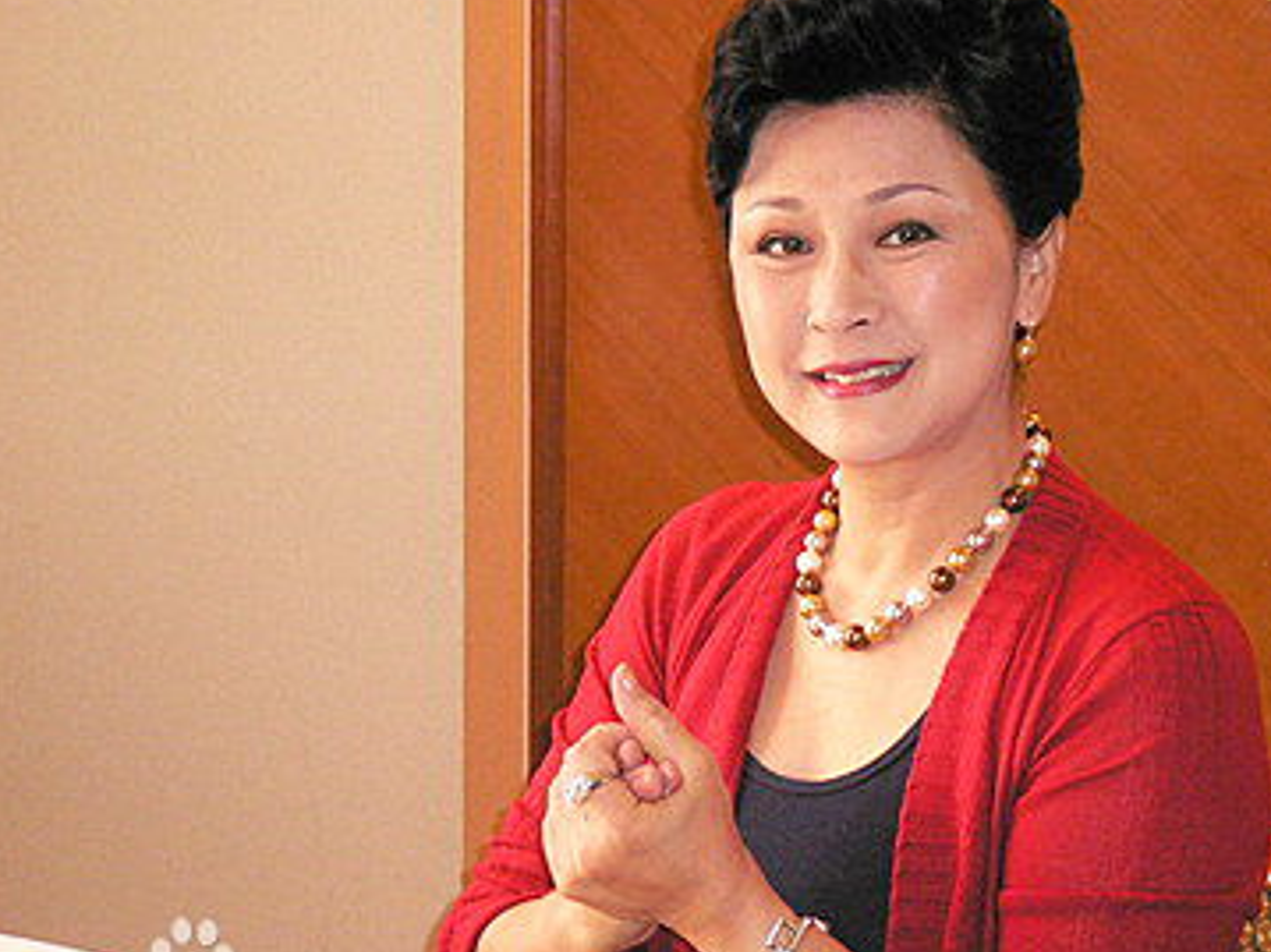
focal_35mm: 92
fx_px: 3377
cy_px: 409
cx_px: 850
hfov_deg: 21.2
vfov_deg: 16.0
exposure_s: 1/60
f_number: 4
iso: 400
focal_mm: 11
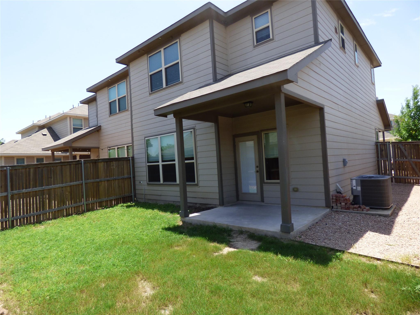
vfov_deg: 66.0
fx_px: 243
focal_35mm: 20
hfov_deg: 81.7
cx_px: 210
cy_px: 158
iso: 100
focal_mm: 3.58
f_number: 2.8
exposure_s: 1/640
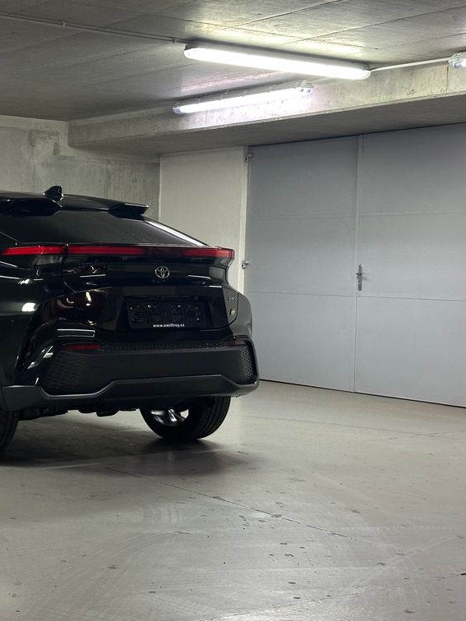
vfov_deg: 29.8
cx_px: 48
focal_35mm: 65
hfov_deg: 22.1
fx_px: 1167
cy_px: 315
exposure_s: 1/50
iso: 250
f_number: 1.78
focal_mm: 6.86
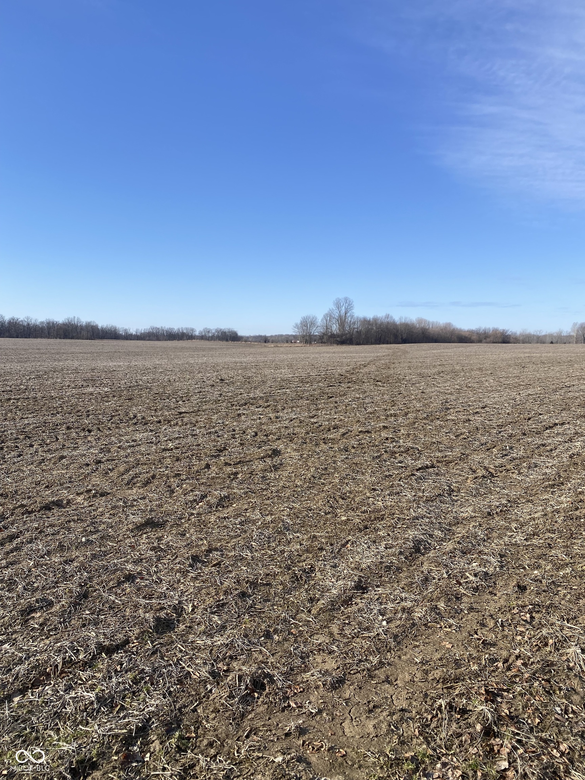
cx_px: 292
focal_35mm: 26
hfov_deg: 53.1
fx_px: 586
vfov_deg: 67.3
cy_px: 390
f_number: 1.8
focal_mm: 4.25
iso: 32
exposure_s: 1/2688
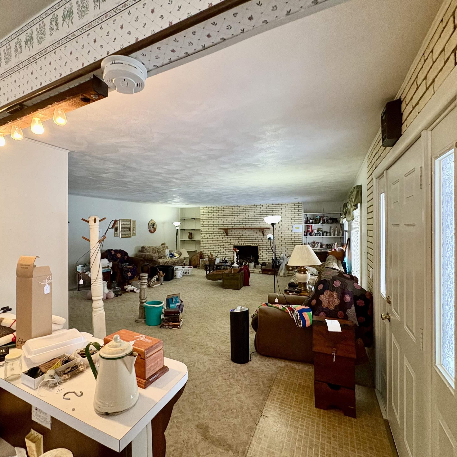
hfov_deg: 83.6
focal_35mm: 17
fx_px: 254
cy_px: 228
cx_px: 202
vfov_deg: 84.0
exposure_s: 1/60
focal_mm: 2.22
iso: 250
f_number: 2.2
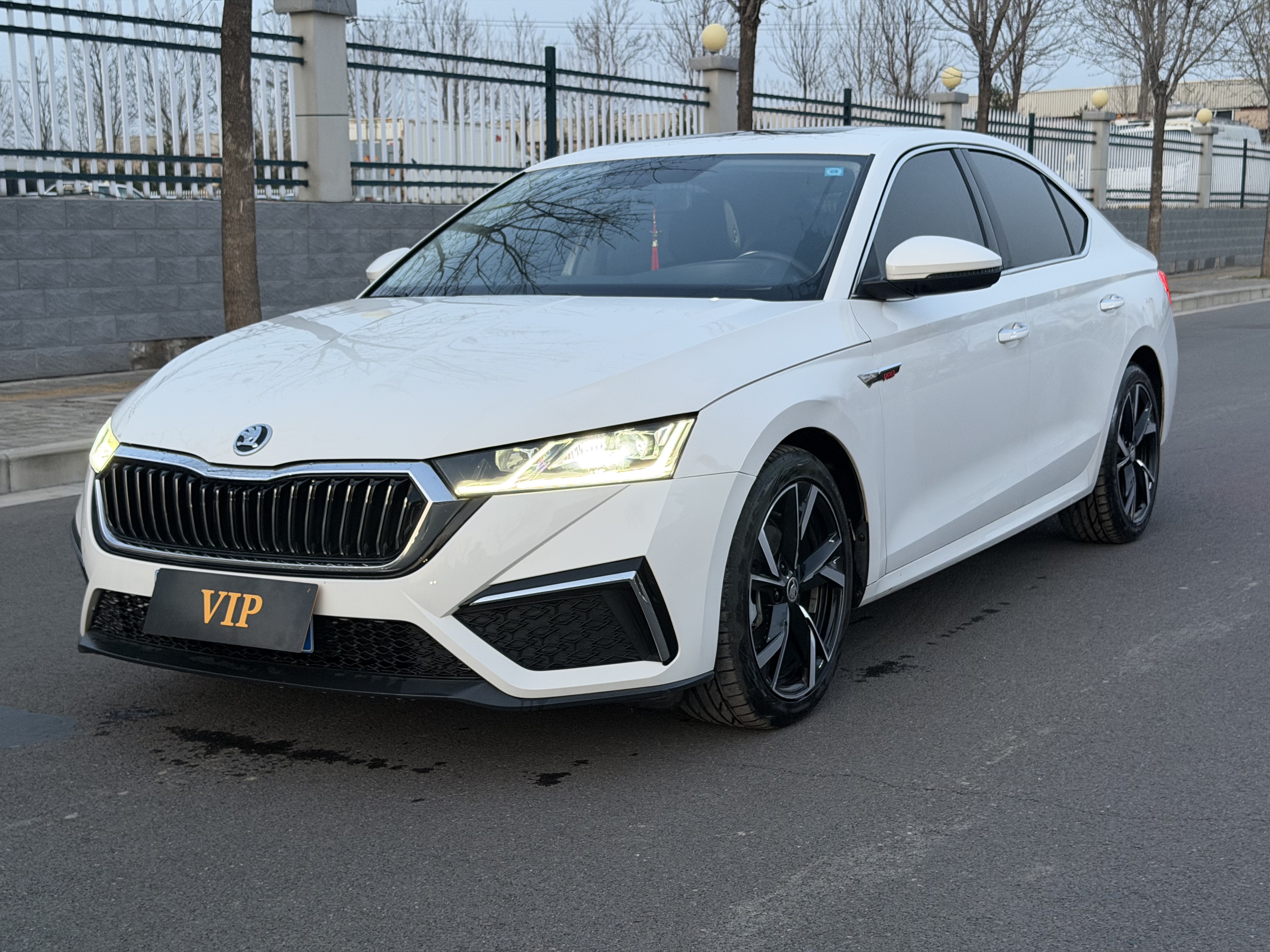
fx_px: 1761
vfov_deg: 30.3
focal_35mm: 48
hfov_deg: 39.7
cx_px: 635
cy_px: 476
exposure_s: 1/50
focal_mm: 6.76
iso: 250
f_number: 1.78
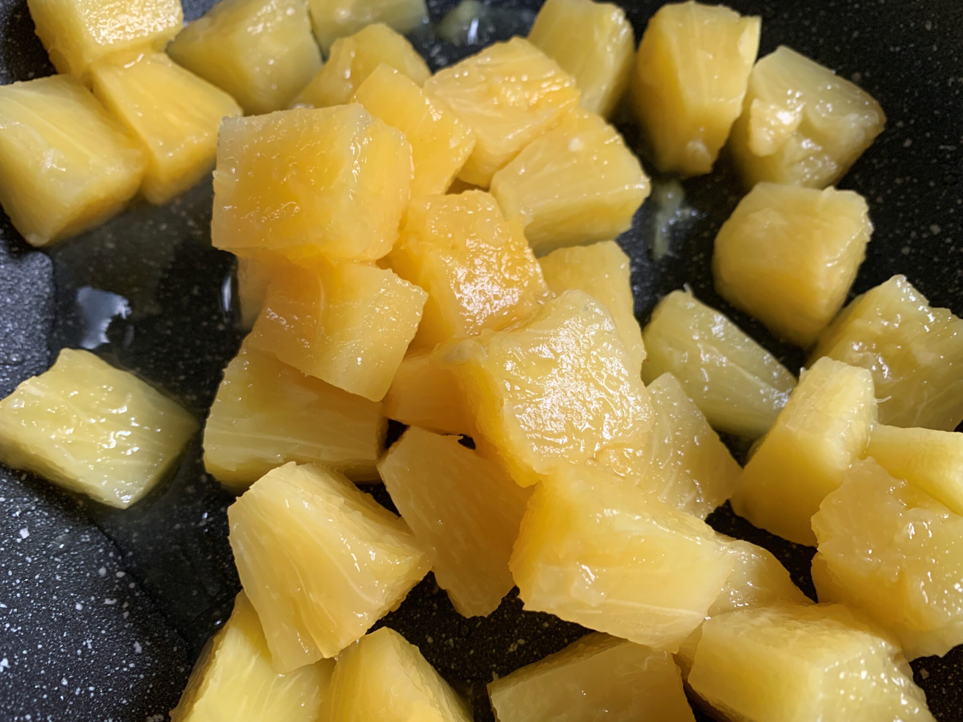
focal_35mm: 26
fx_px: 723
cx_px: 482
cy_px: 361
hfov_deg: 67.3
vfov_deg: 53.1
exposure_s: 1/70
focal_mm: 4.25
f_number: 1.8
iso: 100
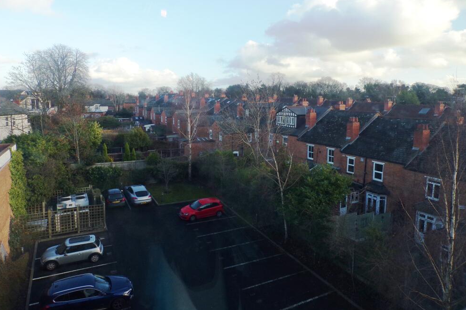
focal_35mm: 26
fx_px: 336
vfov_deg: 49.5
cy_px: 141
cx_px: 237
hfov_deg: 69.4
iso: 80
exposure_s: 1/80
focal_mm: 4.3
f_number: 5.8
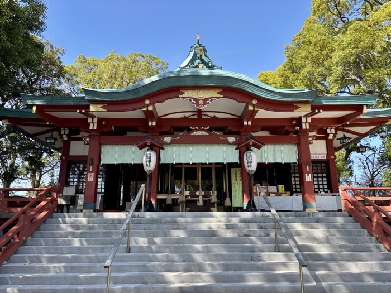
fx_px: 294
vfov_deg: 53.1
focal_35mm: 26
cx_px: 196
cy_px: 146
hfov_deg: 67.3
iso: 50
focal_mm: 5.96
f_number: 1.6
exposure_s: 1/732
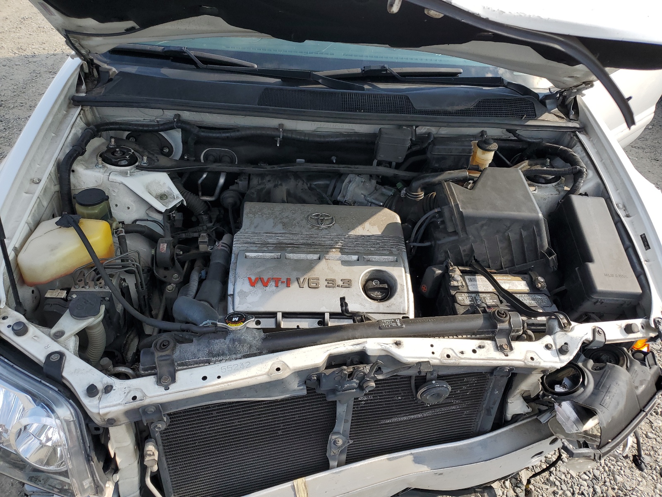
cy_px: 248
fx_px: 497
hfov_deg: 67.3
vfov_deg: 53.1
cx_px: 331
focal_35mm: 26
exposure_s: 1/1429
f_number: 1.5
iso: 50
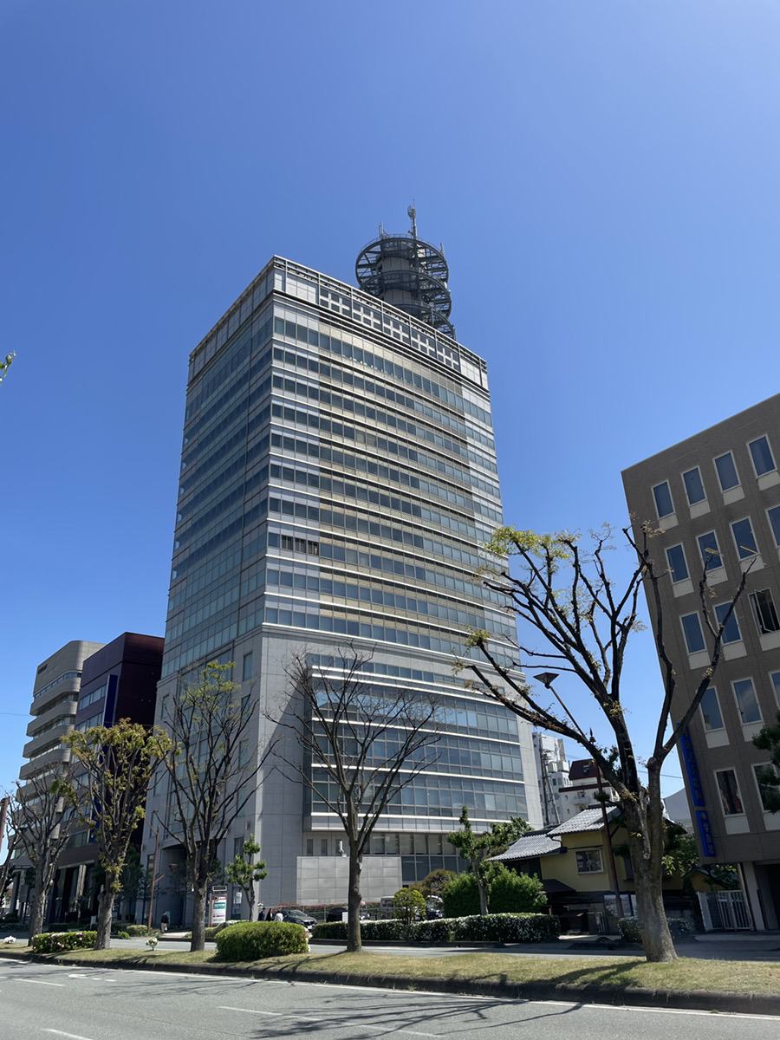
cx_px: 390
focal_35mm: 26
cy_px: 520
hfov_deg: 53.1
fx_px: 781
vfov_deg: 67.3
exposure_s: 1/3731
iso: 32
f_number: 1.6
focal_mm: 4.2
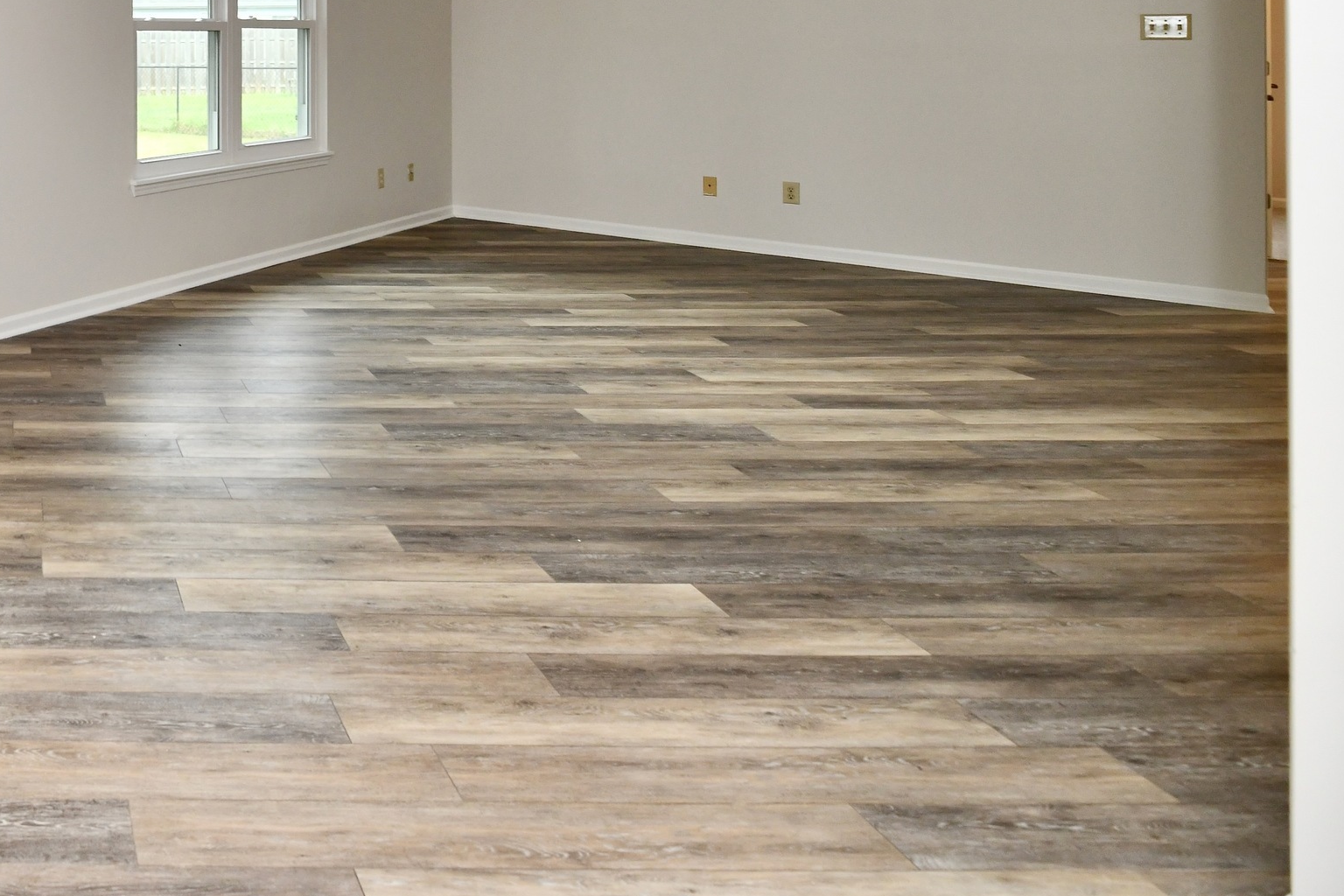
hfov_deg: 52.5
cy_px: 48
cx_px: 10
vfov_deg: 41.7
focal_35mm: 28
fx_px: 1045
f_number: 6.3
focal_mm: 14
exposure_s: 1/160
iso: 640
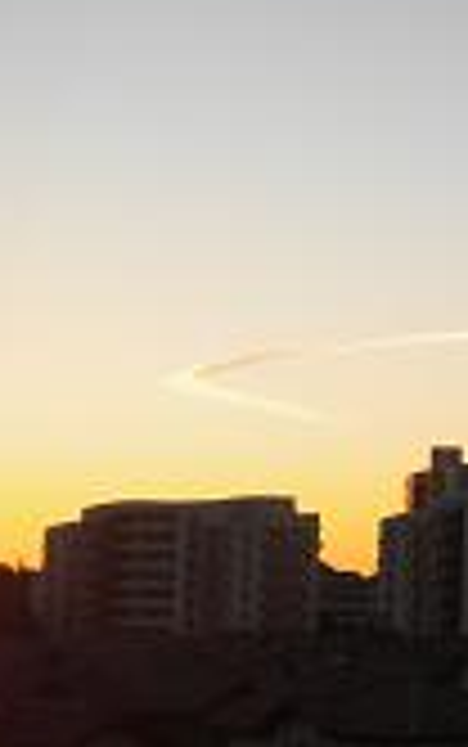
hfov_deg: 10.4
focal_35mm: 121
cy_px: 333
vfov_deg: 17.2
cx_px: 727
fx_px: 2465
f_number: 5.6
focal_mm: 9.3
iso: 80
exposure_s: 1/140
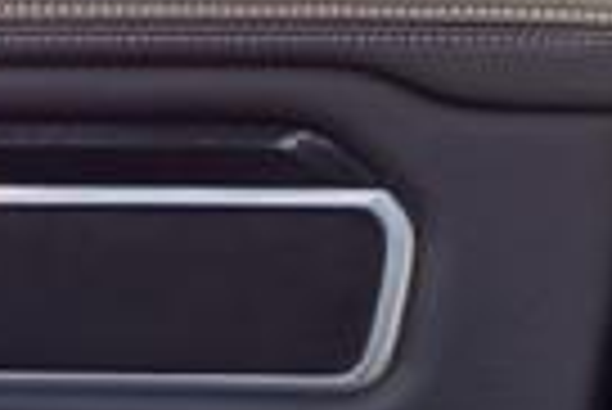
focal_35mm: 132
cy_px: 433
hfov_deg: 14.3
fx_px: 2246
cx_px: -351
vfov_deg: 10.3
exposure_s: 1/40
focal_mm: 3.58
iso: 40
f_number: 1.9
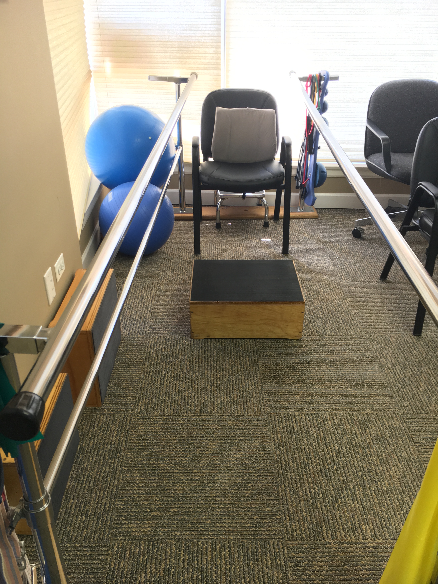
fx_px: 489
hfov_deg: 48.2
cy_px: 292
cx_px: 219
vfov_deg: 61.7
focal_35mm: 29
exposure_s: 1/30
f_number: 2.2
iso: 40
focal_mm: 4.15
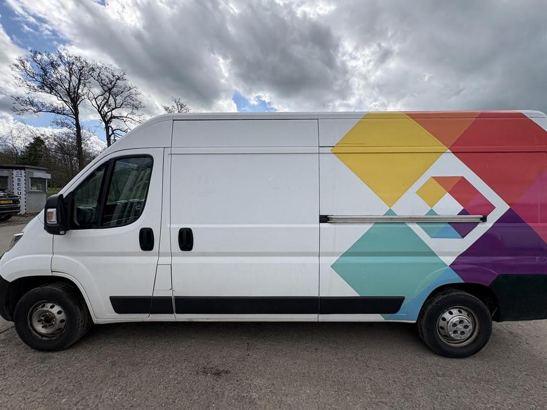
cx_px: 274
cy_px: 205
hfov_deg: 102.1
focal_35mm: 14
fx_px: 221
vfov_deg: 85.7
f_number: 2.2
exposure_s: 1/1789
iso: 40
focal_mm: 2.22
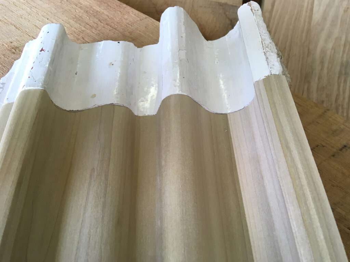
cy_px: 131
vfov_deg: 48.2
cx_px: 175
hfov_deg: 61.7
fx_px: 293
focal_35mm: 29
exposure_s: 1/30
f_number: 2.2
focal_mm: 4.15
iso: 25
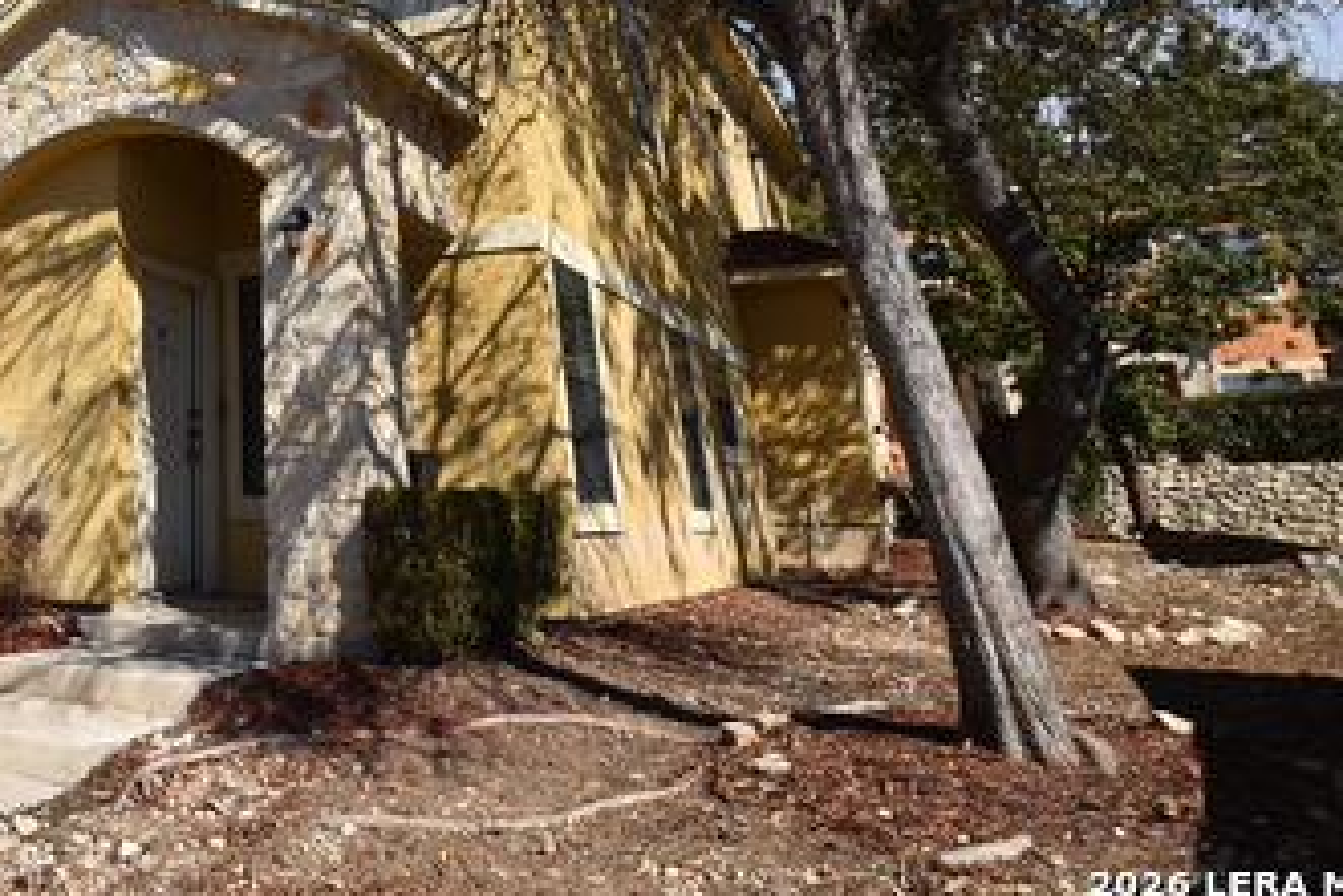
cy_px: 43
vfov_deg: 40.5
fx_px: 1082
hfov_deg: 54.6
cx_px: 114
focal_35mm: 29
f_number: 10
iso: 100
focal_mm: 10
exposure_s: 1/200
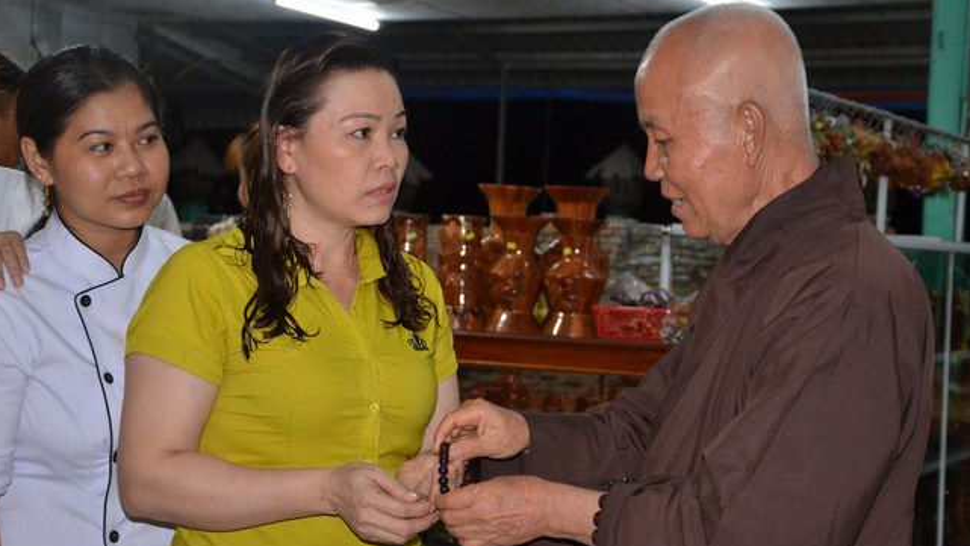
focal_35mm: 72
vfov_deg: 16.9
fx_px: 1840
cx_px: 484
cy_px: 265
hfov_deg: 29.5
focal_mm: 45
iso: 640
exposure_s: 1/60
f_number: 4.8
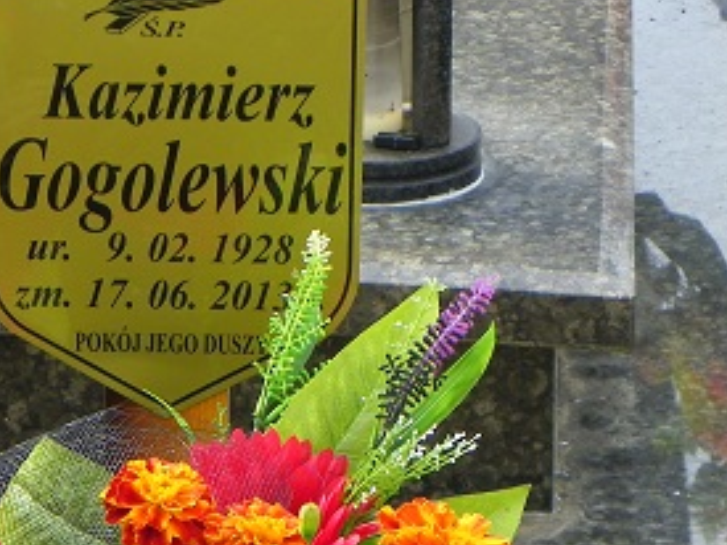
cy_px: 312
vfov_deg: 5.6
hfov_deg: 7.5
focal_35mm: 265
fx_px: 5563
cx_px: 185
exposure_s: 1/200
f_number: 4
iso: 64
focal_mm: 20.2
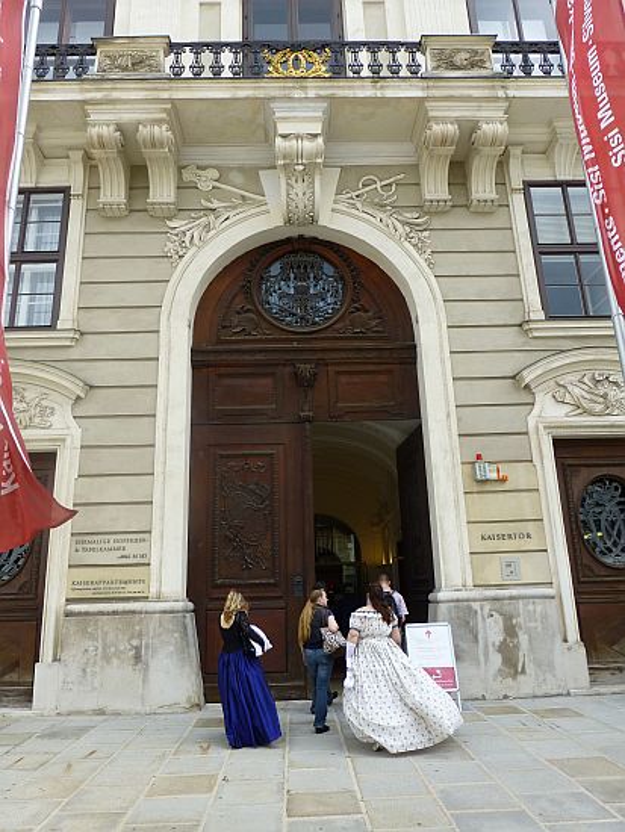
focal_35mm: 24
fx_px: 577
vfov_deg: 71.6
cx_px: 312
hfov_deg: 56.9
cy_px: 416
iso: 100
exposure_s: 1/200
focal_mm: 4.3
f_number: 4
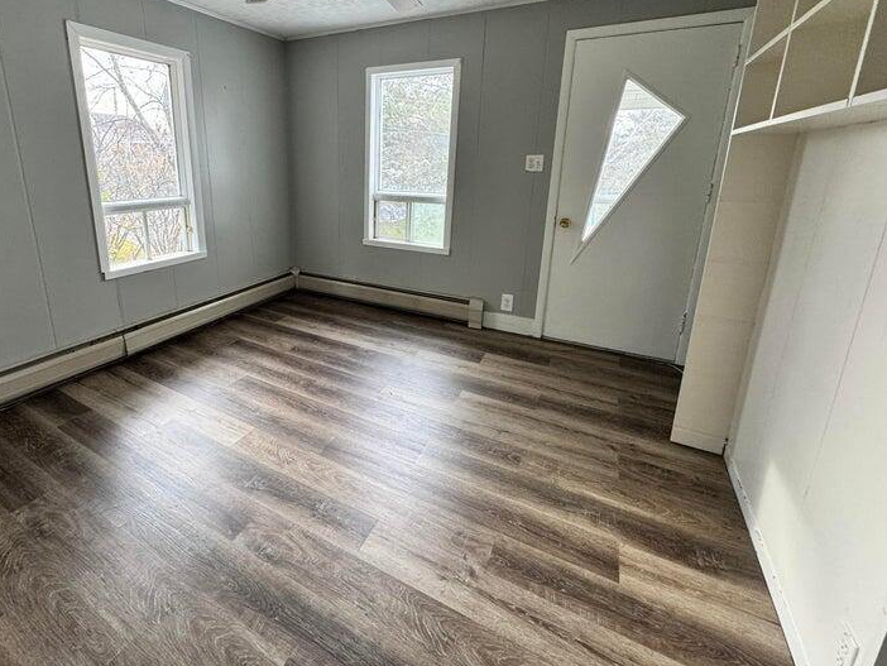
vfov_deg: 73.9
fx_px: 436
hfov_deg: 89.8
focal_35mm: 17
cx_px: 352
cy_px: 265
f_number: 2.2
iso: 200
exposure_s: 1/120
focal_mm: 2.22
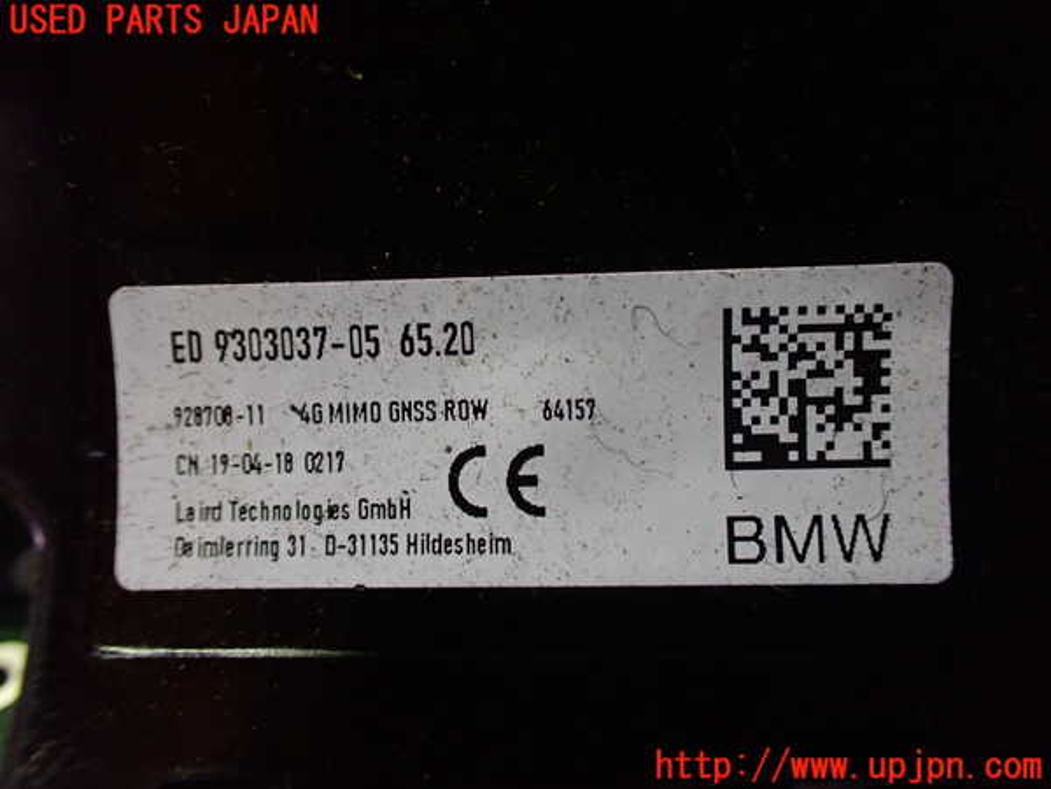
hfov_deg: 60.0
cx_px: 526
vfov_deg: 46.8
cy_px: 394
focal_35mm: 30
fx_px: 911
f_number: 2.3
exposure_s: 1/60
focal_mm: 5.4
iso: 800
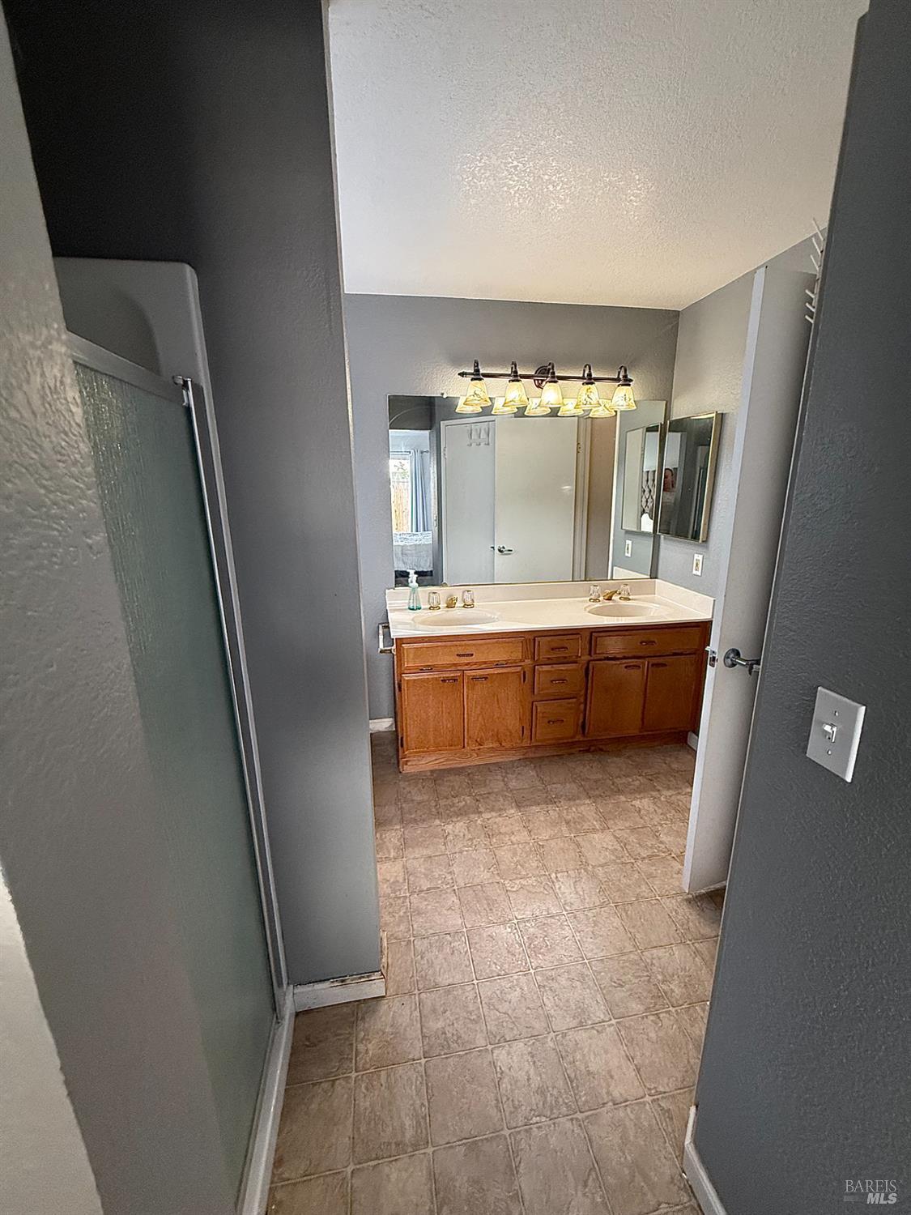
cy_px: 608
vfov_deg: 102.1
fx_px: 491
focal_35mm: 14
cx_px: 456
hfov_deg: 85.7
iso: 320
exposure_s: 1/120
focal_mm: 2.22
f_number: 2.2
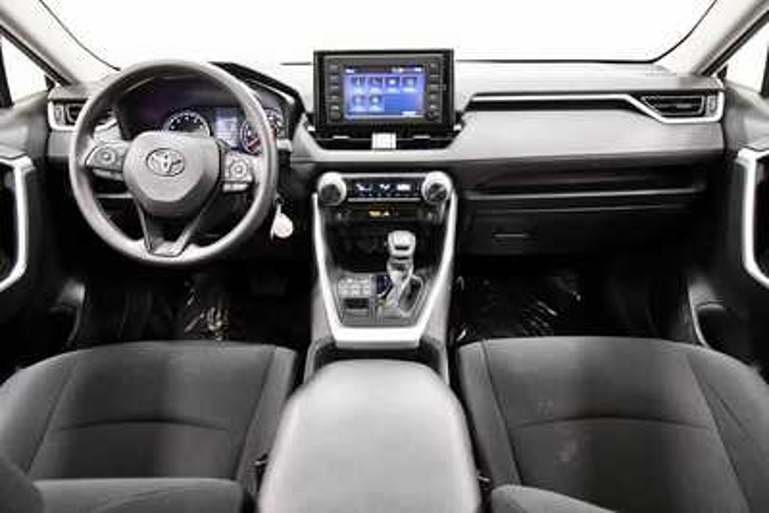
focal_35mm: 21
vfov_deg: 59.5
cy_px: 256
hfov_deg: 81.2
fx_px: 449
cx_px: 384
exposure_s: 1/60
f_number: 5
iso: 5000
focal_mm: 14
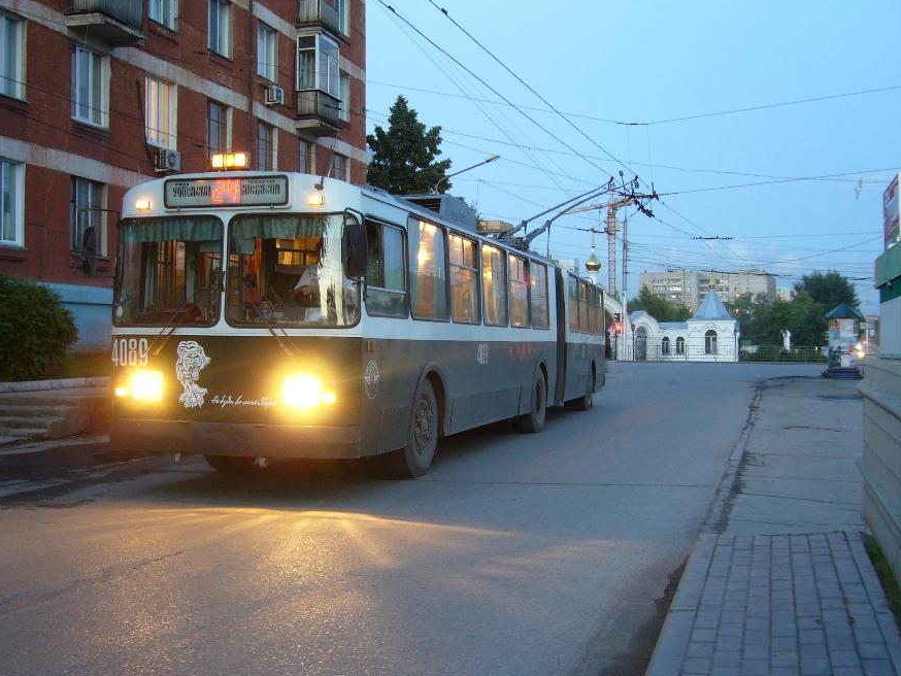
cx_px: 433
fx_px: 1067
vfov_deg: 35.1
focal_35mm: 41
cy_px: 316
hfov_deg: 45.8
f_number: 2.8
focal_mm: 5.8
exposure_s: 1.3
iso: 80
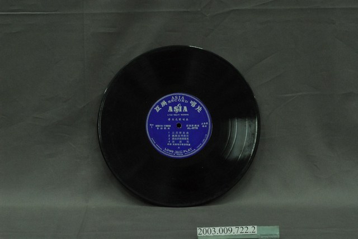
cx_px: 179
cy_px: 120
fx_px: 896
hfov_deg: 22.6
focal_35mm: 90
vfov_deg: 15.2
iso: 1000
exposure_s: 1/20
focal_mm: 60
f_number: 10
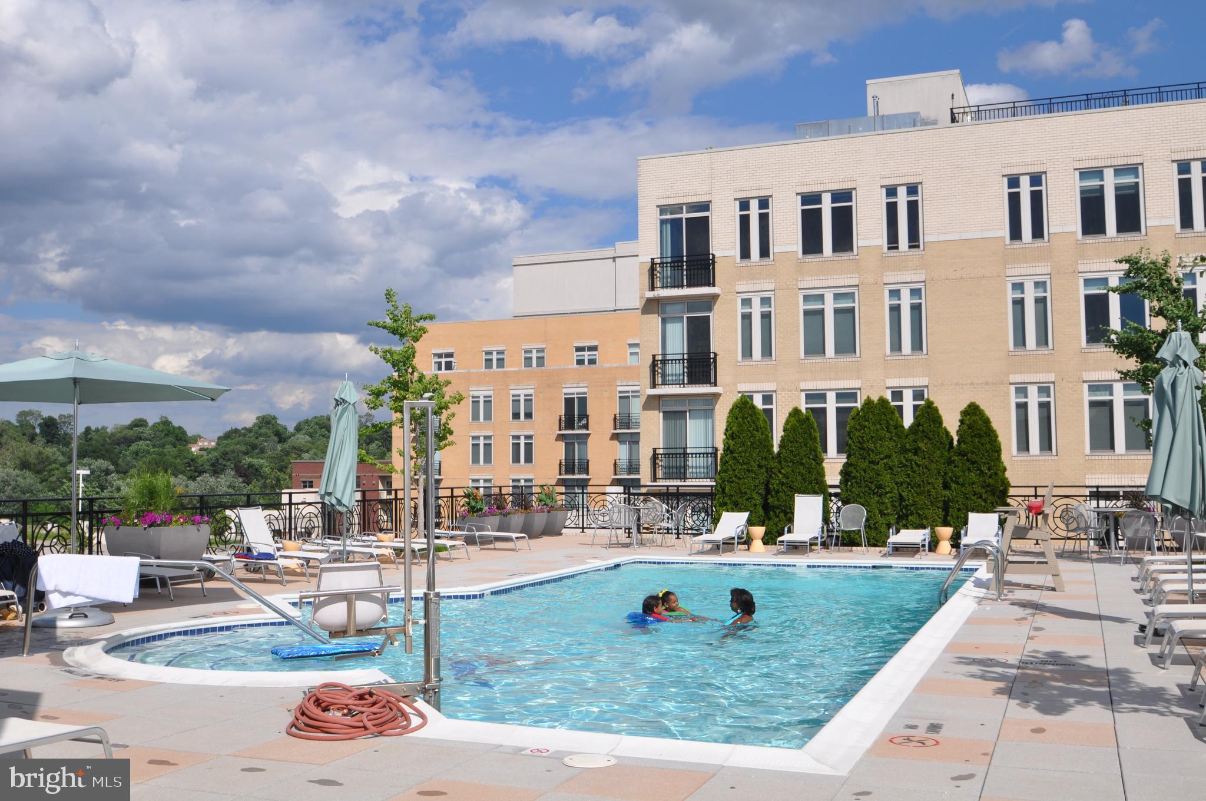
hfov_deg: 53.2
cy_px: 400
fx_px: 1204
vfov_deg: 36.8
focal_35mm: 36
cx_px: 603
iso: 200
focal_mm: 24
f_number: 11
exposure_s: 1/500
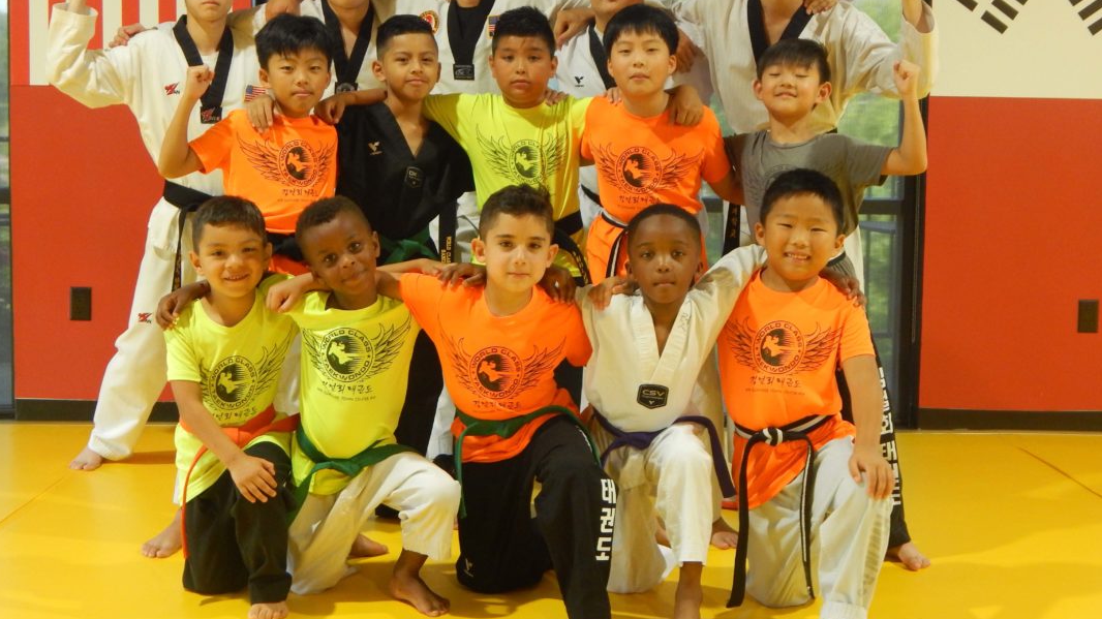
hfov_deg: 39.2
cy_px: 243
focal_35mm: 53
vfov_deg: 22.6
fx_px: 1548
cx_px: 546
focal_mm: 8.6
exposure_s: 1/40
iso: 400
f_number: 3.7
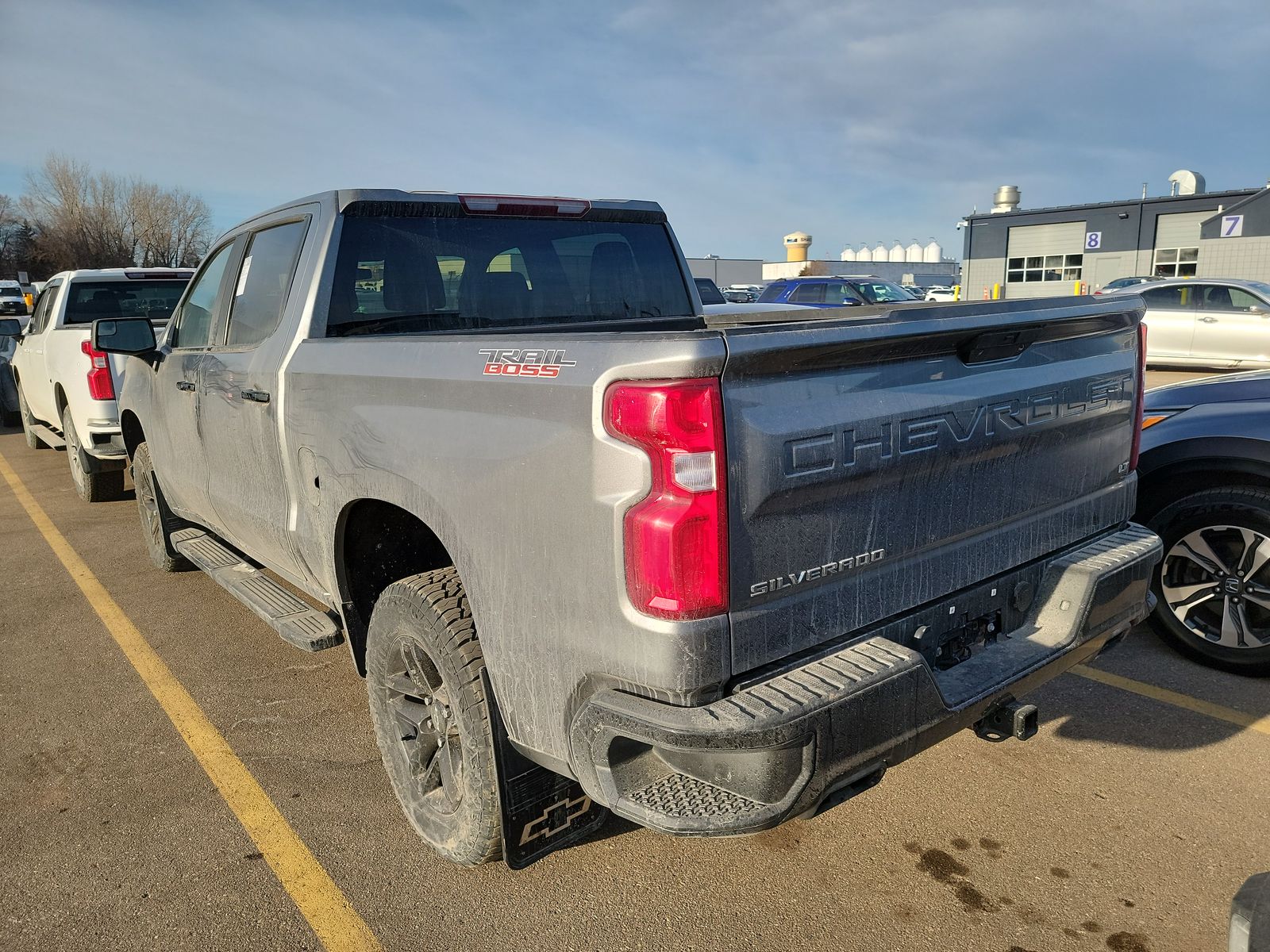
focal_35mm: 24
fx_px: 881
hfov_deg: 71.6
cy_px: 476
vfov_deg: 56.8
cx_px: 635
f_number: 1.8
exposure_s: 1/589
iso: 50
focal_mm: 6.7
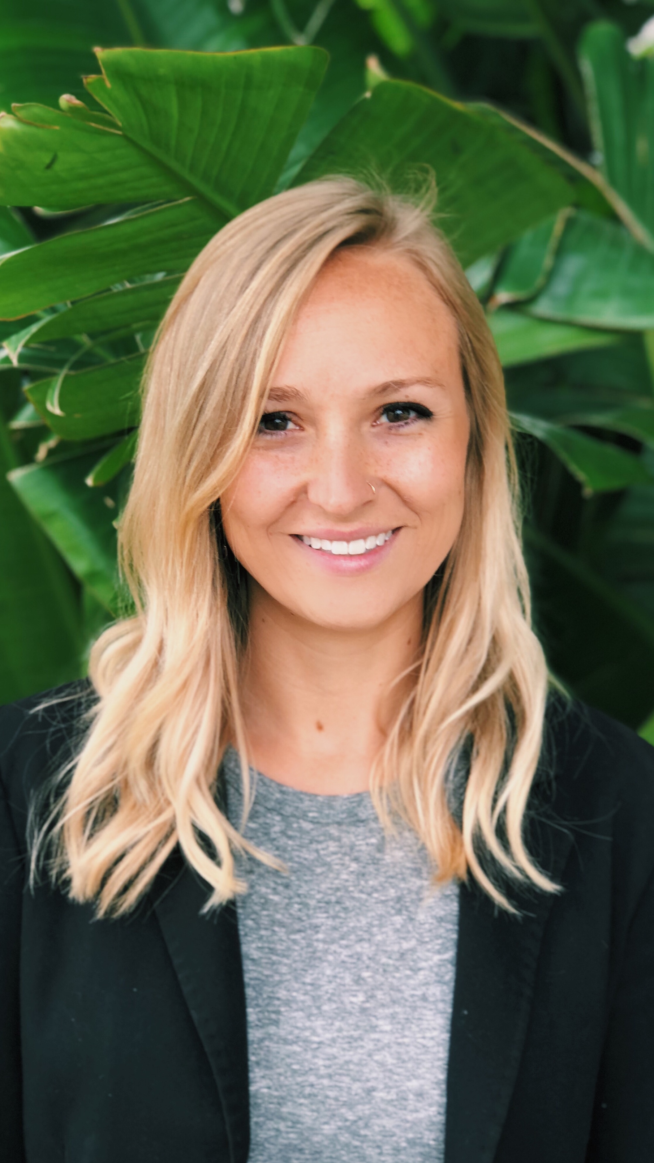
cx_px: 279
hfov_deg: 19.1
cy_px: 586
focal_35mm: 63
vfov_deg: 33.3
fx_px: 1942
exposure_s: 1/60
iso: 25
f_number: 2.8
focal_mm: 6.6
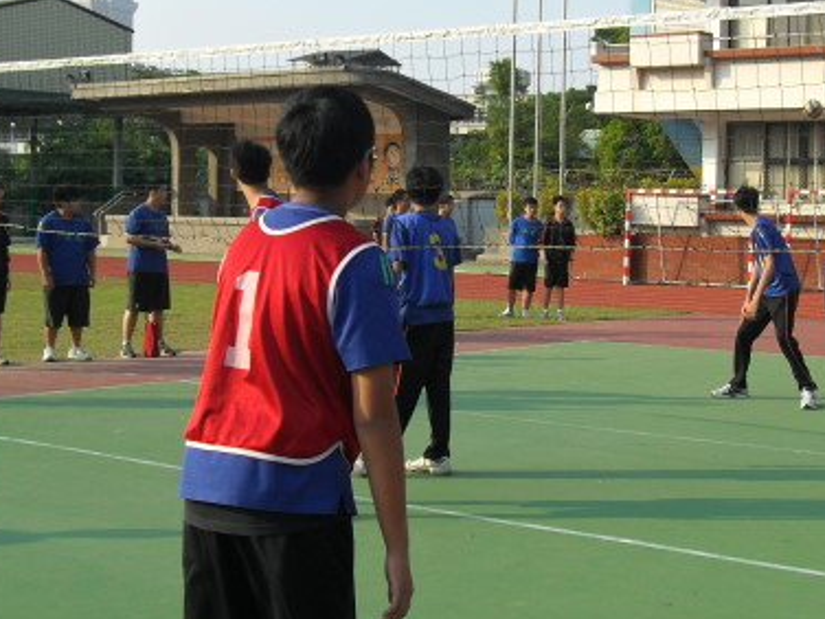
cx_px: 564
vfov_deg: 21.6
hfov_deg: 28.3
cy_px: 325
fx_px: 1621
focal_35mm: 68
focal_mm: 7
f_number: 10
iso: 100
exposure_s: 1/90
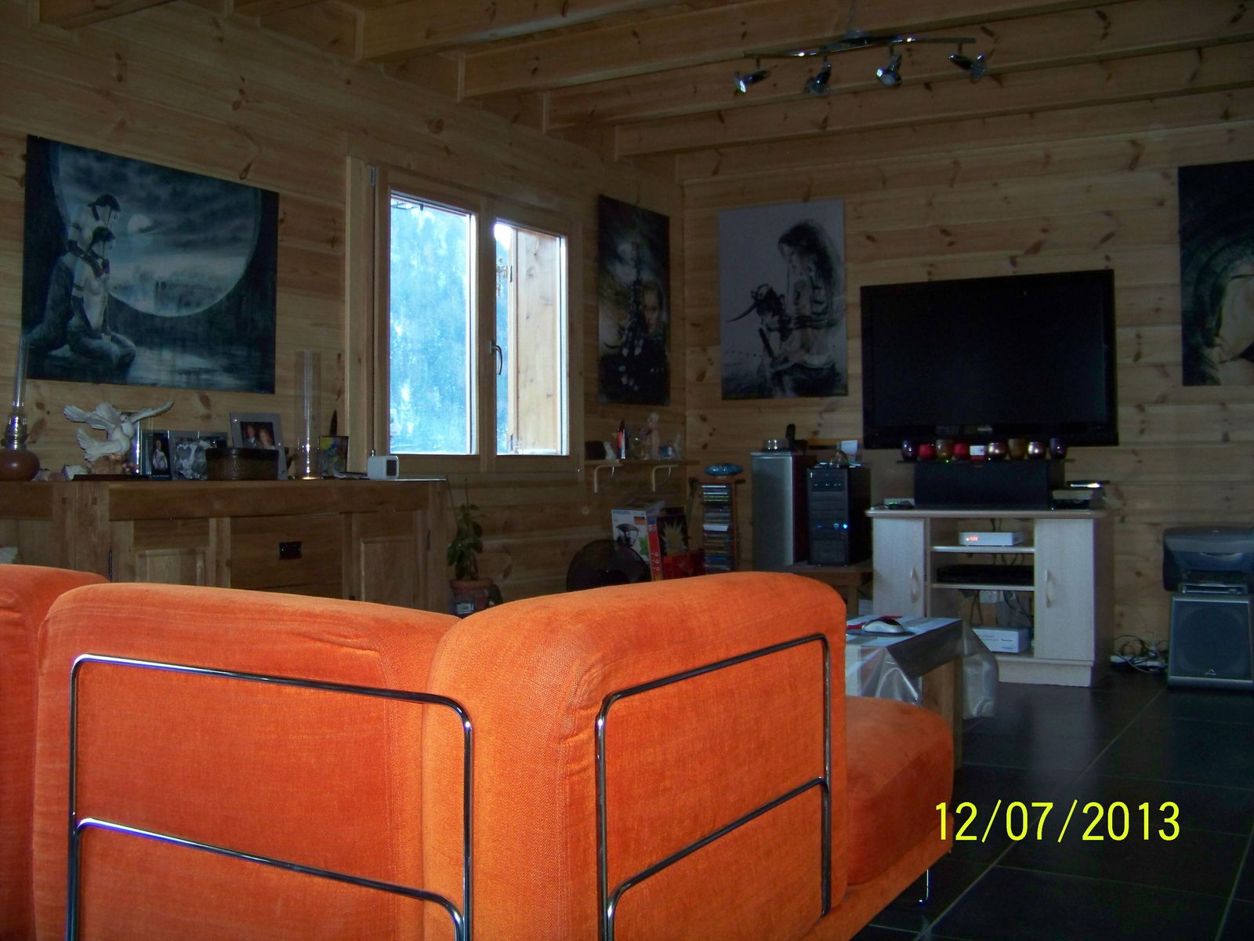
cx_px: 627
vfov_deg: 39.7
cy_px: 470
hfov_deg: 51.4
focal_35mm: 36
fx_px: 1304
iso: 200
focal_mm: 5.85
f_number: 2.8
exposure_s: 1/30
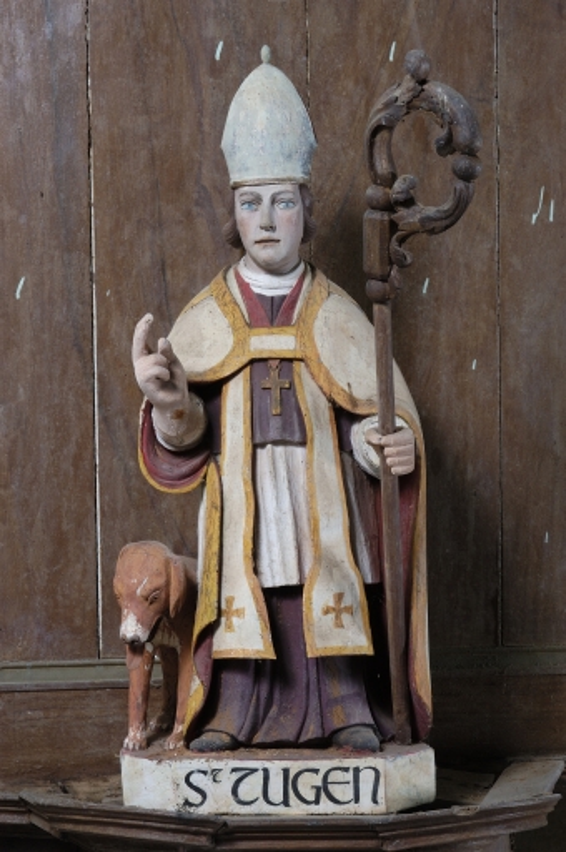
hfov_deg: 15.1
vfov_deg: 22.6
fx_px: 2128
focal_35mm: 90
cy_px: 426
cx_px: 283
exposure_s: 1/60
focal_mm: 60
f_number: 20
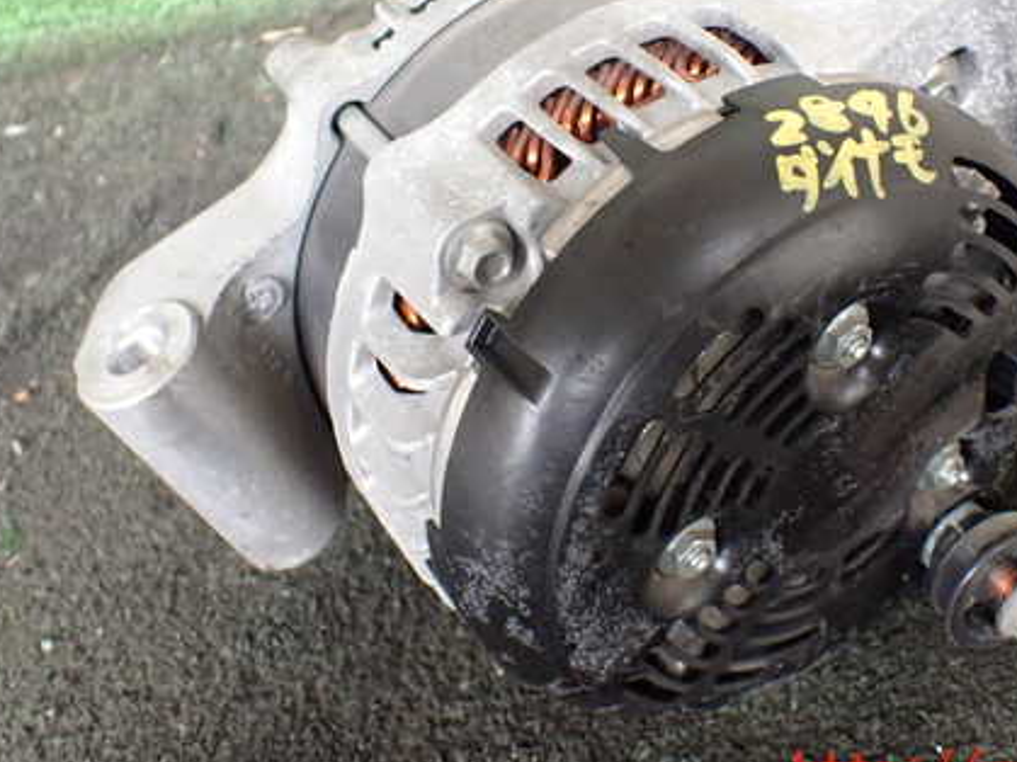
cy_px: 260
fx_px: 1263
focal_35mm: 43
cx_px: 614
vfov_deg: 33.3
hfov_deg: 43.6
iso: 800
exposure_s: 1/125
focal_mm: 5.4
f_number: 2.3
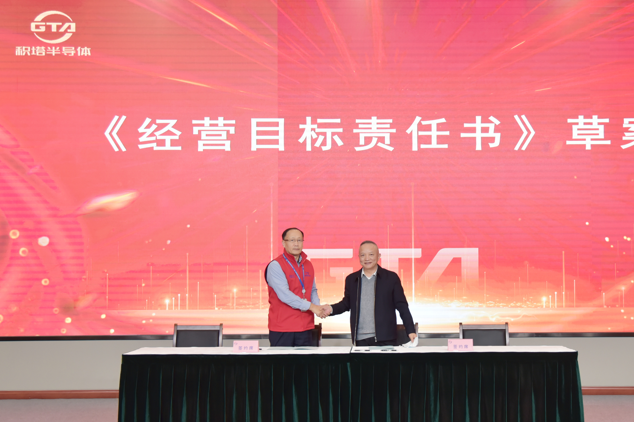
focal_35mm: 43
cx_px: 348
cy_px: 233
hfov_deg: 45.4
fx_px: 757
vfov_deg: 31.2
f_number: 4
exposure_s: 1/125
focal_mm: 38
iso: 1000
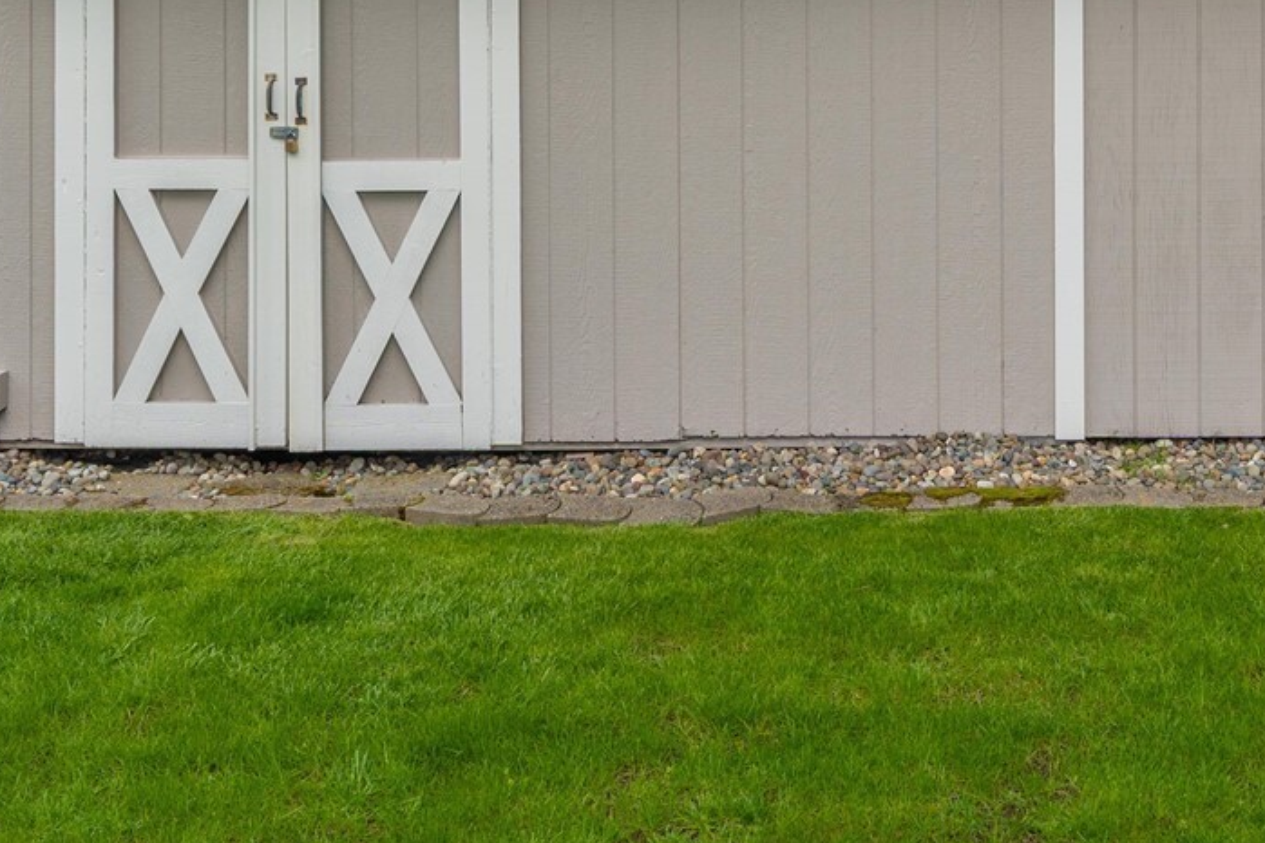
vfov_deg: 24.8
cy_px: -70
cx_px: 844
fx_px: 1792
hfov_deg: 38.4
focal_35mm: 51
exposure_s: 1/160
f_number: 7.1
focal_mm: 21
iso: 100
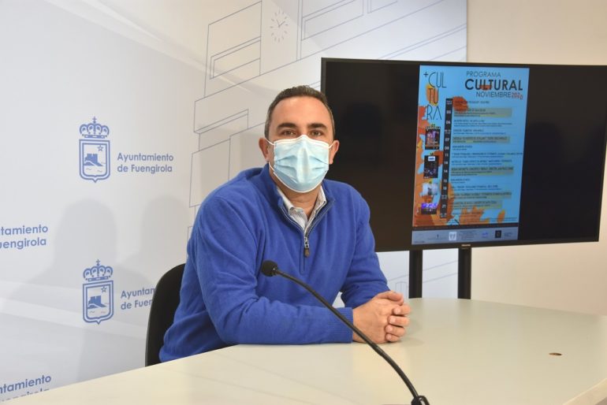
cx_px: 304
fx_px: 810
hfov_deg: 41.1
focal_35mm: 48
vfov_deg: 28.1
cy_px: 202
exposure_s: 1/160
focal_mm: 32
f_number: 6.3
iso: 800
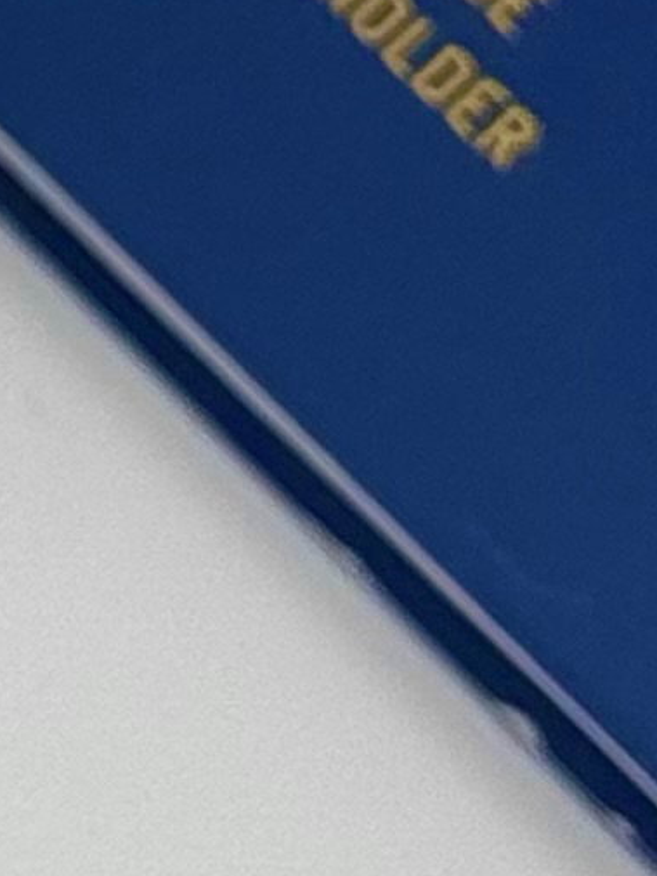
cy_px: -1771
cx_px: -1158
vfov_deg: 4.9
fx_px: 9688
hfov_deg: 3.8
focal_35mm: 383
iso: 64
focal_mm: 6.76
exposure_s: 1/854
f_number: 1.78
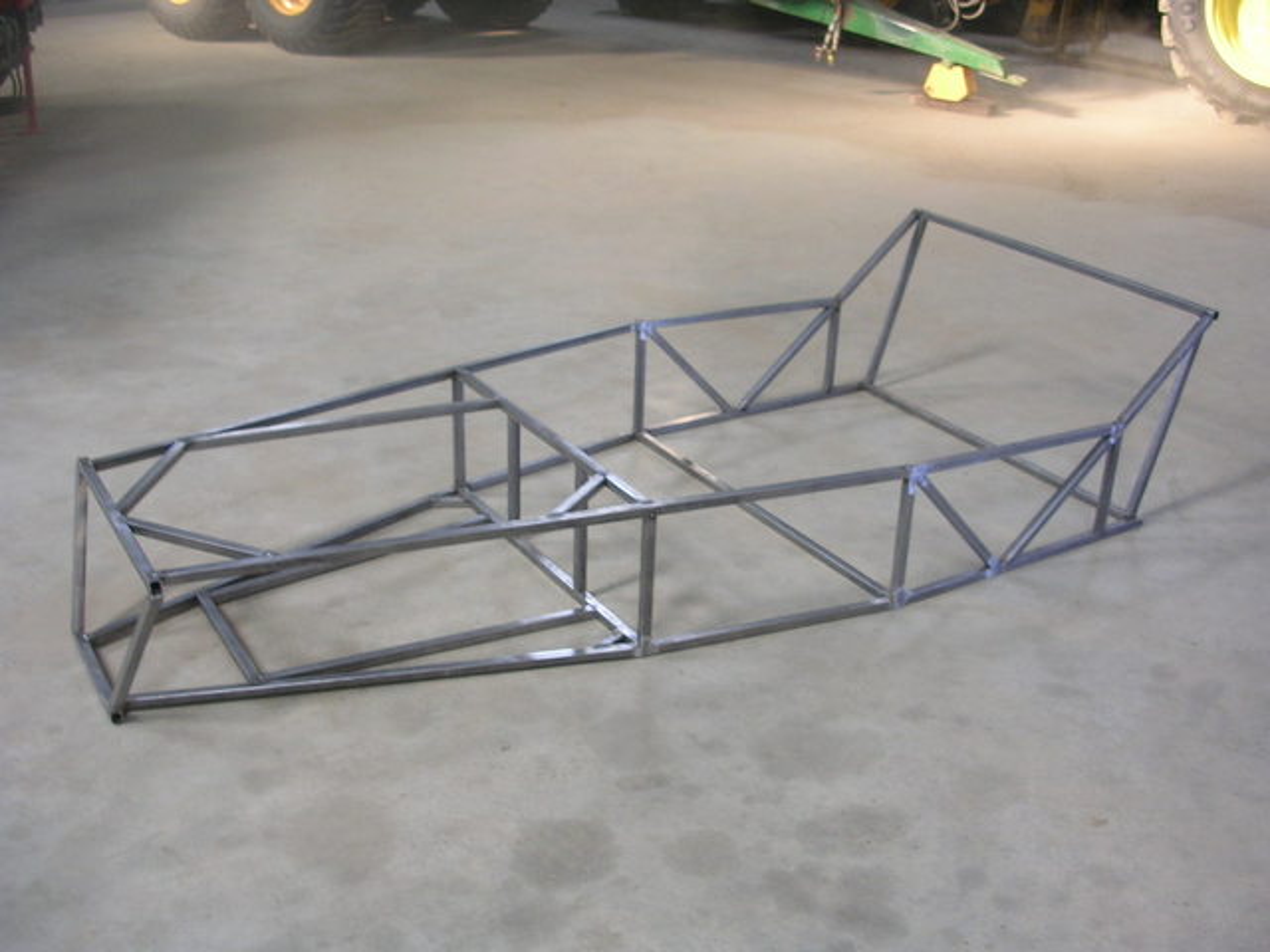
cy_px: 476
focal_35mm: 38
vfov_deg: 37.7
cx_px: 635
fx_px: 1394
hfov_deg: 49.0
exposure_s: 1/10.5
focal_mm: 5.8
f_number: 2.8
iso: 50
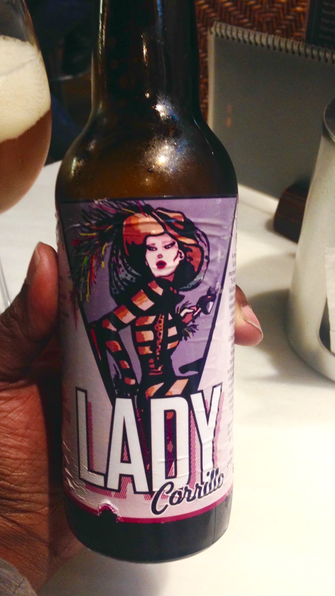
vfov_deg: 55.3
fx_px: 569
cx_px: 133
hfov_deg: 32.7
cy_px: 298
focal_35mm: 36
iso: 100
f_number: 2.4
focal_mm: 4.12
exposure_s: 1/20
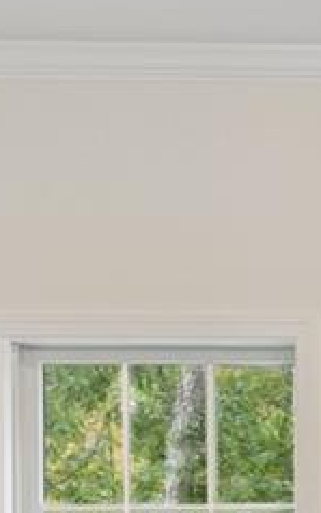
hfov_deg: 7.7
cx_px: 972
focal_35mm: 149
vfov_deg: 13.3
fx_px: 2083
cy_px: 755
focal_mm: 17
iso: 200
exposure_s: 1/3
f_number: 10
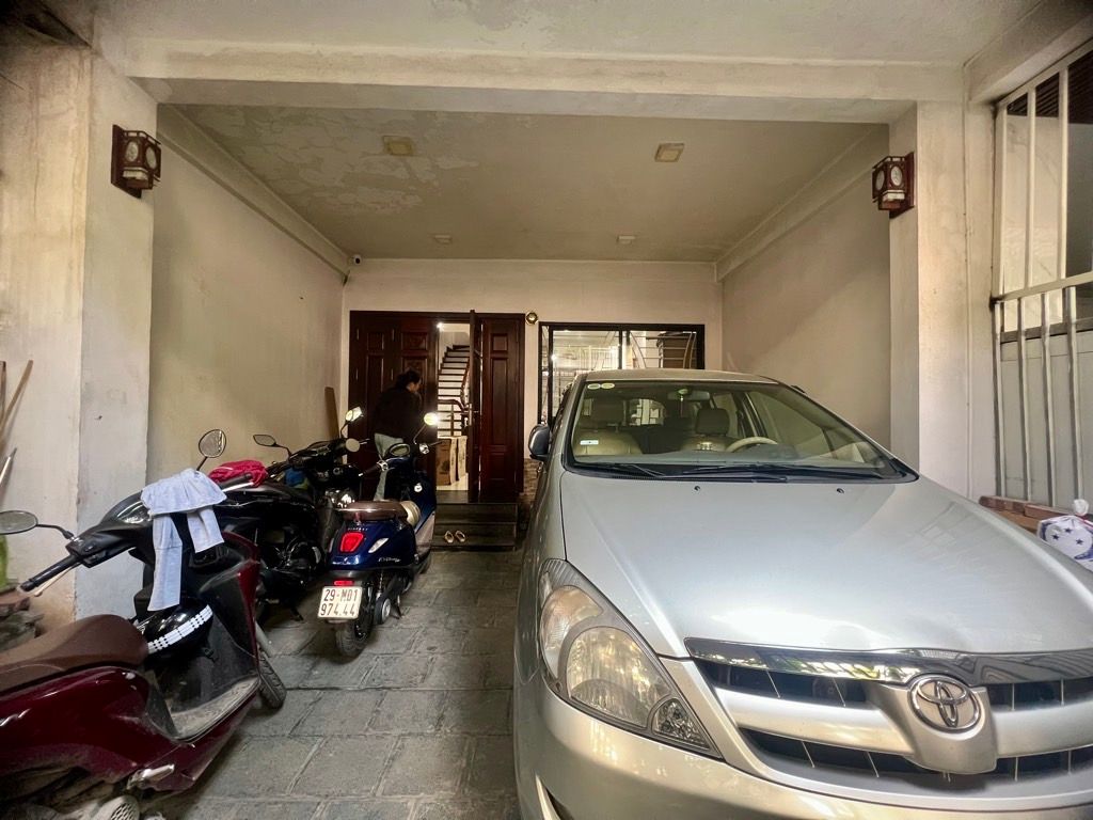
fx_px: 410
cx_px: 546
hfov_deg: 106.2
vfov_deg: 89.9
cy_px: 410
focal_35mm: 13
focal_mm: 1.57
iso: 400
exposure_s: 1/50
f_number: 1.8
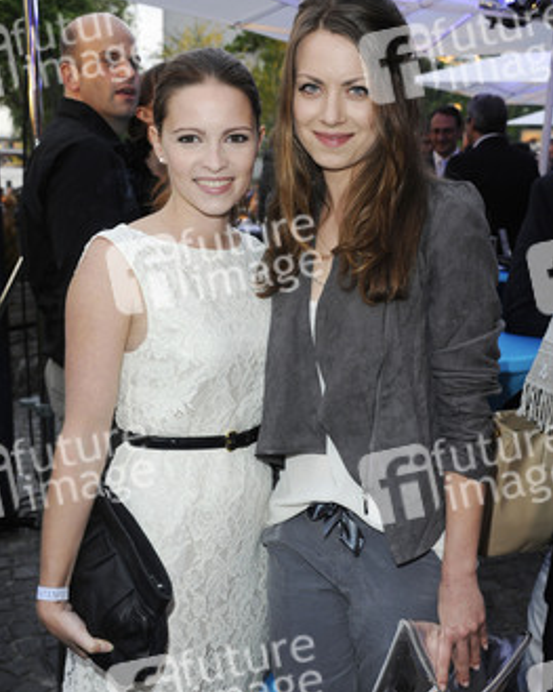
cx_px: 275
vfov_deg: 44.8
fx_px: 839
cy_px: 370
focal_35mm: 41
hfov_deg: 36.5
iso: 640
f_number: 5.6
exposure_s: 1/125
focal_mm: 36
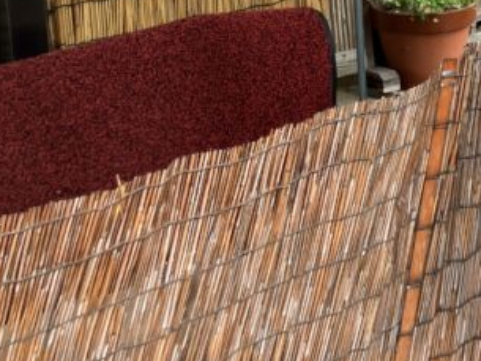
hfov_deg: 18.3
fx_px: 1307
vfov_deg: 15.1
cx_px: 740
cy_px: -96
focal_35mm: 94
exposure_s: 1/100
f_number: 1.8
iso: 25
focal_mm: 3.99
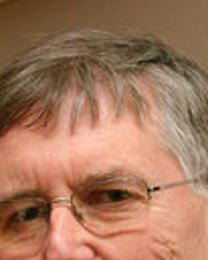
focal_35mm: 358
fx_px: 2758
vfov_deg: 5.4
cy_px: 260
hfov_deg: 4.3
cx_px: 141
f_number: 14
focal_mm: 82
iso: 200
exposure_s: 1/60
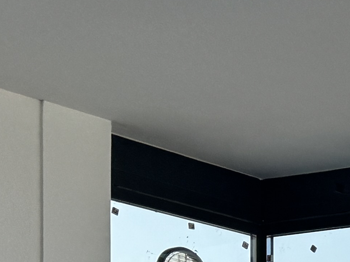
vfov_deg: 9.5
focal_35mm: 141
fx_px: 1426
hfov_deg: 12.0
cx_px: 765
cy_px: 593
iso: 80
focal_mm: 6.76
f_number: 1.78
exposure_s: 1/3413
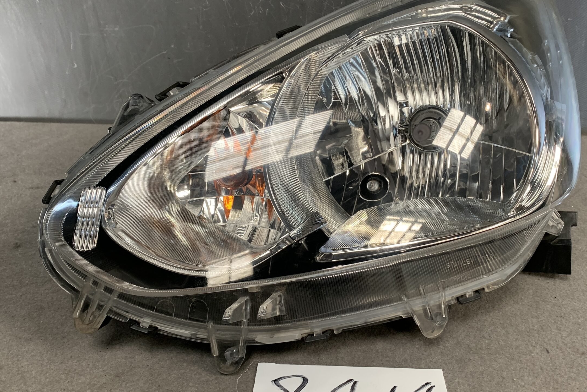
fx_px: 522
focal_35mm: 32
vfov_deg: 41.1
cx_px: 323
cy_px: 195
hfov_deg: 58.6
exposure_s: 1/60
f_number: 1.8
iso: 125
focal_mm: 4.25
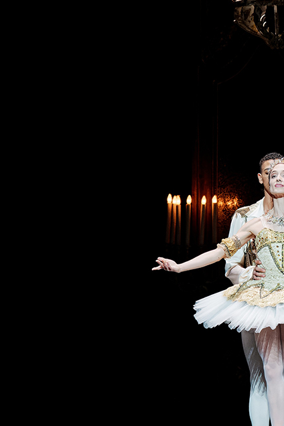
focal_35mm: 351
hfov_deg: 3.9
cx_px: 265
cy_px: 124
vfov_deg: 5.9
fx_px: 4153
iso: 6400
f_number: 5
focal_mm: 124.3
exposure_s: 1/320
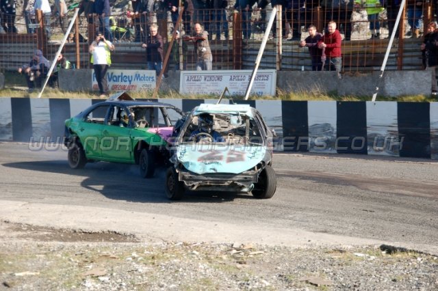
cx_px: 219
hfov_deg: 17.5
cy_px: 146
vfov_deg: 11.7
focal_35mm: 117
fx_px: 1423
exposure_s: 1/640
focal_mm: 78
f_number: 5.6
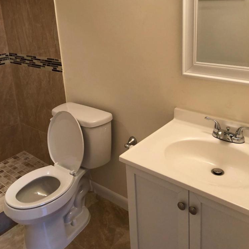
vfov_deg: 47.5
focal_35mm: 34
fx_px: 277
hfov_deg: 48.5
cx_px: 125
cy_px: 79
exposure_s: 1/30
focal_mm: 4
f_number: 1.8
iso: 40
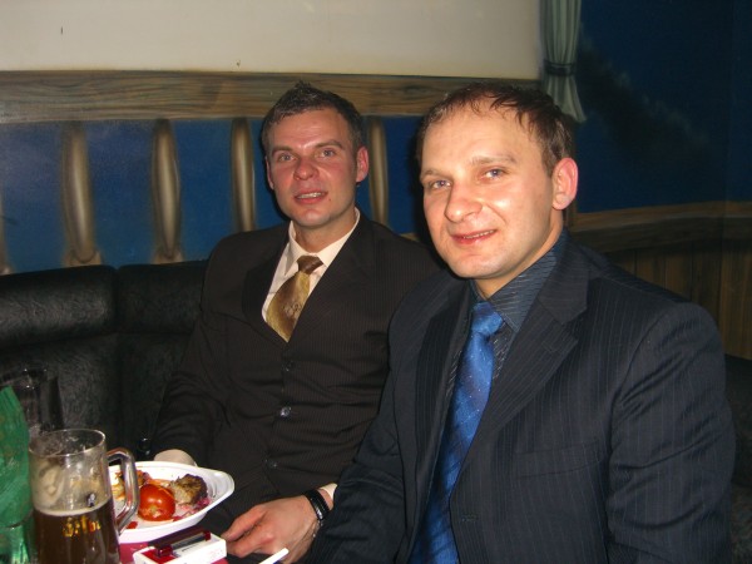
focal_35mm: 38
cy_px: 282
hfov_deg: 49.0
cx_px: 376
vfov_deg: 37.7
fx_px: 826
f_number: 2.8
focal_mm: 7.9
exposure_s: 1/60
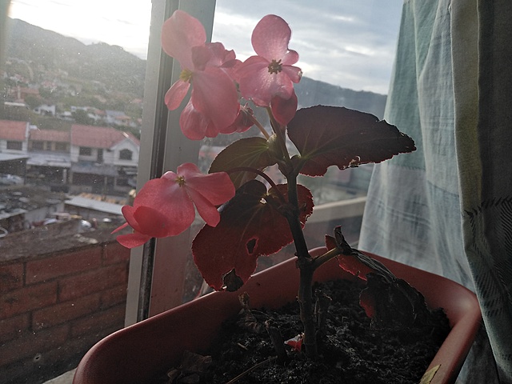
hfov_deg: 67.3
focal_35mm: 26
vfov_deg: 53.1
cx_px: 256
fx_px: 385
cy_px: 192
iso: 108
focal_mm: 3.62
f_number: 1.8
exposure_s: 1/40
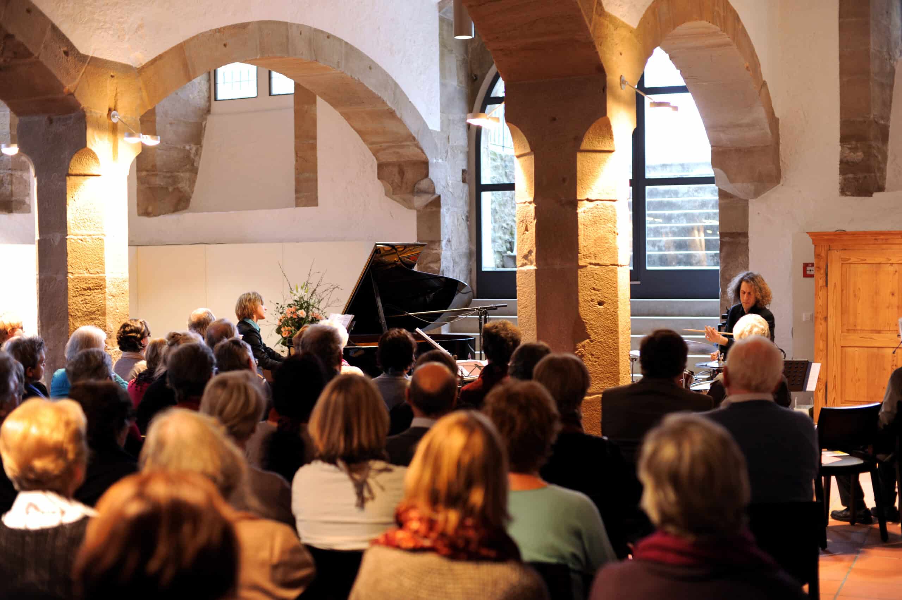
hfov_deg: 39.6
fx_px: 1252
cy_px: 300
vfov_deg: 27.0
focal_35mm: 50
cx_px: 451
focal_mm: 50
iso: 1000
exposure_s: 1/30
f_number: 2.8
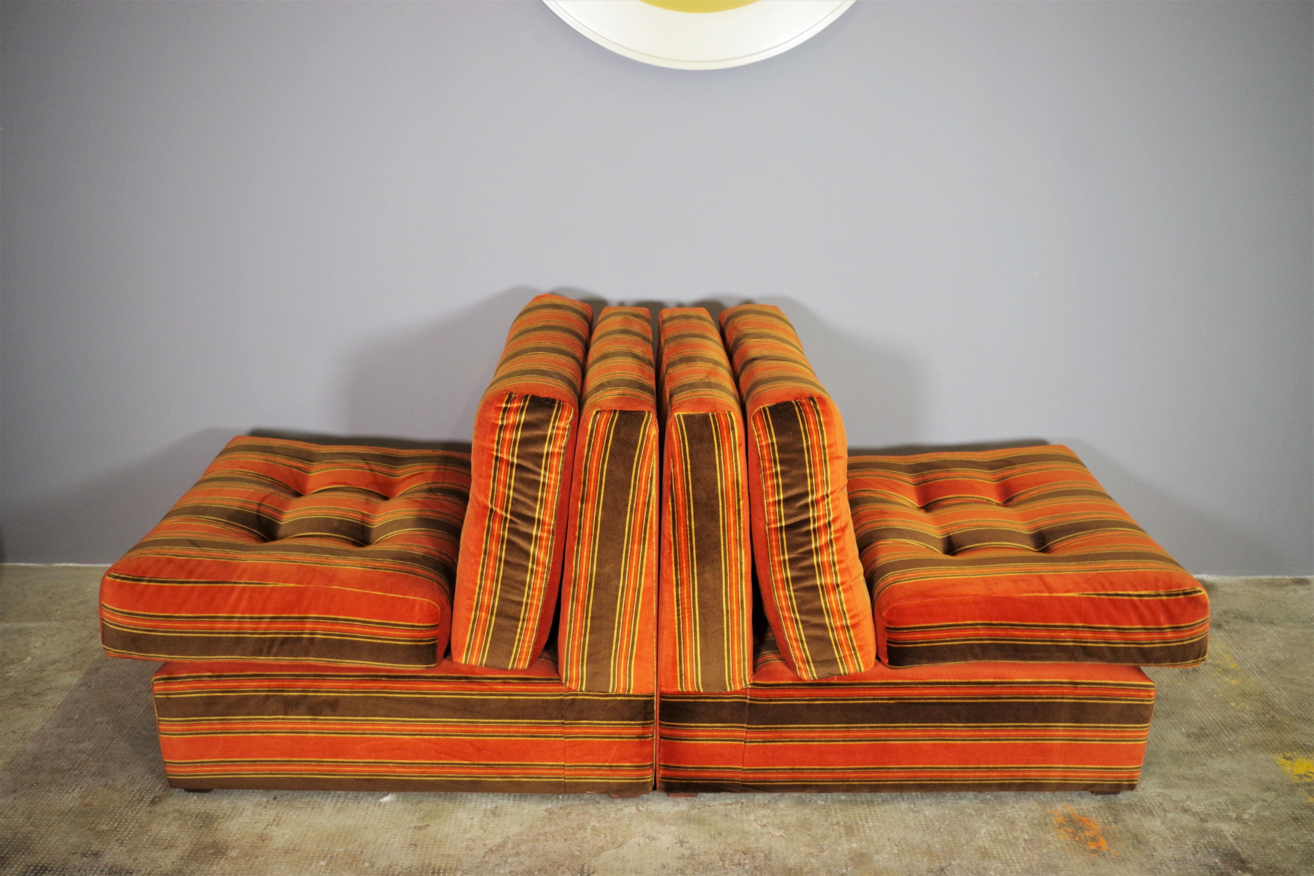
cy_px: 438
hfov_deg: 60.3
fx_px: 1131
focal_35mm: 31
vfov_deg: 42.3
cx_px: 657
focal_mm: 21.25
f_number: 4
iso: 800
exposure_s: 1/60
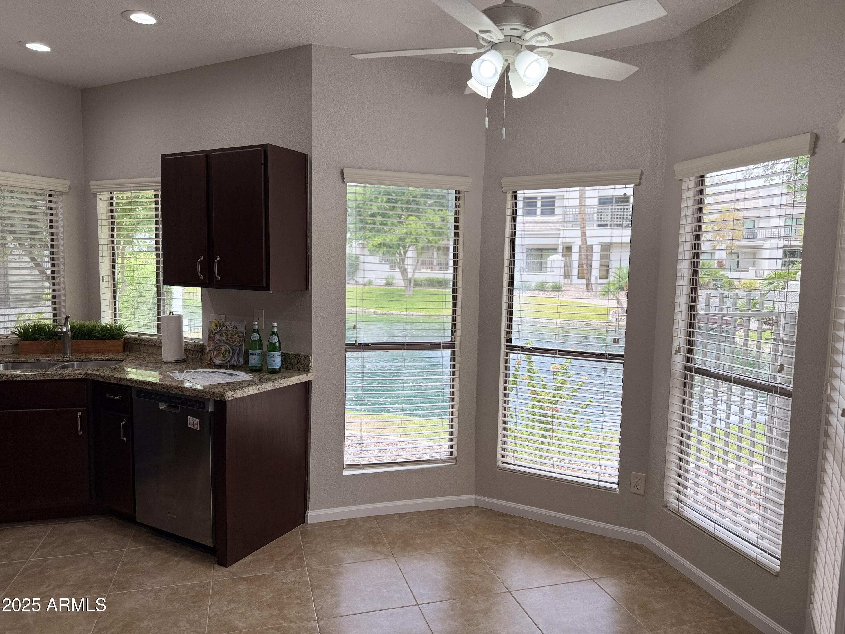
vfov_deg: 56.8
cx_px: 422
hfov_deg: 71.6
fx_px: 586
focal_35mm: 24
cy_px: 317
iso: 80
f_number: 1.78
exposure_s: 1/405
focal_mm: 6.76
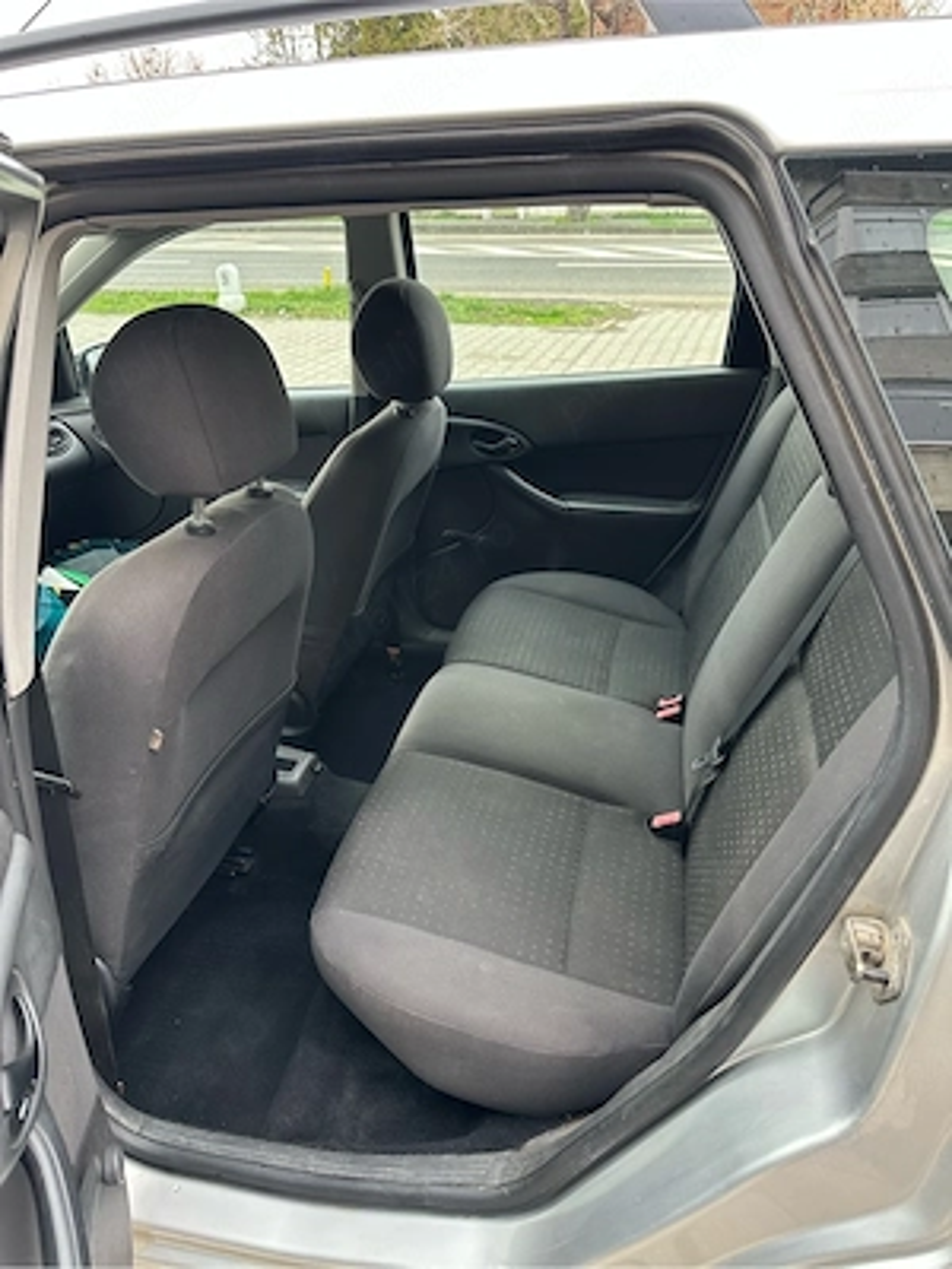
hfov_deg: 56.8
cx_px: 476
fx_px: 880
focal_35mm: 24
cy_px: 634
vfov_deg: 71.6
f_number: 1.78
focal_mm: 6.86
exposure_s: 1/121
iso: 125
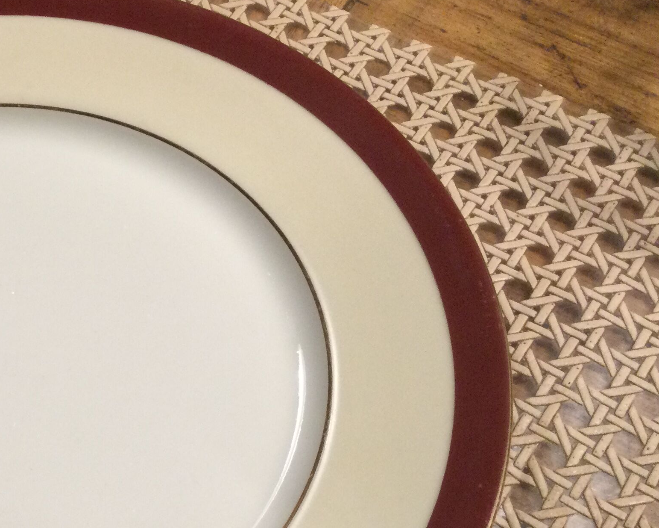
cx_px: 29
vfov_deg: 23.5
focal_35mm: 64
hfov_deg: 28.1
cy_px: 429
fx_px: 1248
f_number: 2.4
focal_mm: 3.3
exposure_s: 1/33
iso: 125
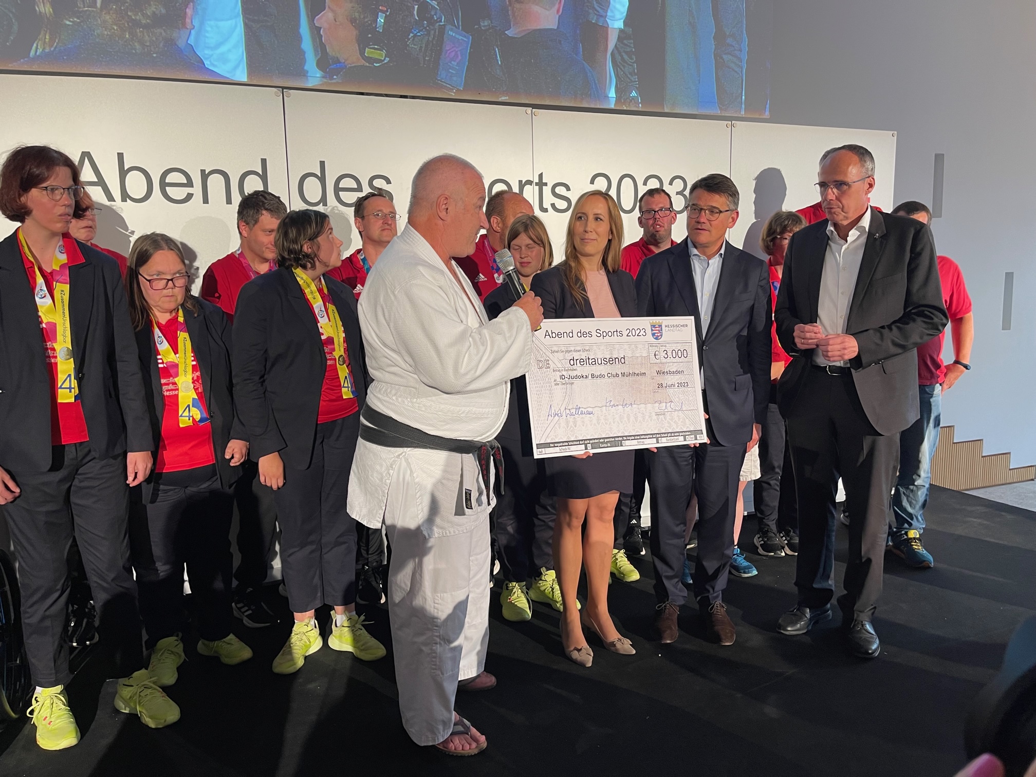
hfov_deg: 67.3
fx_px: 778
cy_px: 388
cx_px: 518
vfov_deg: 53.1
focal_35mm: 26
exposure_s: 1/50
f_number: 1.6
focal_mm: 5.1
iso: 100
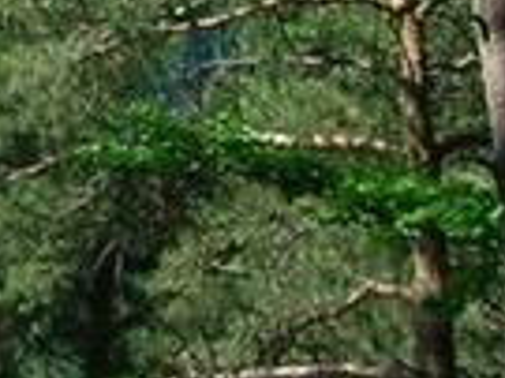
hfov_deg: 6.8
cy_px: -629
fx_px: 3761
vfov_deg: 5.5
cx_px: -1089
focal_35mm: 258
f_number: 4.9
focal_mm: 5.7
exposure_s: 1/184
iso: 50
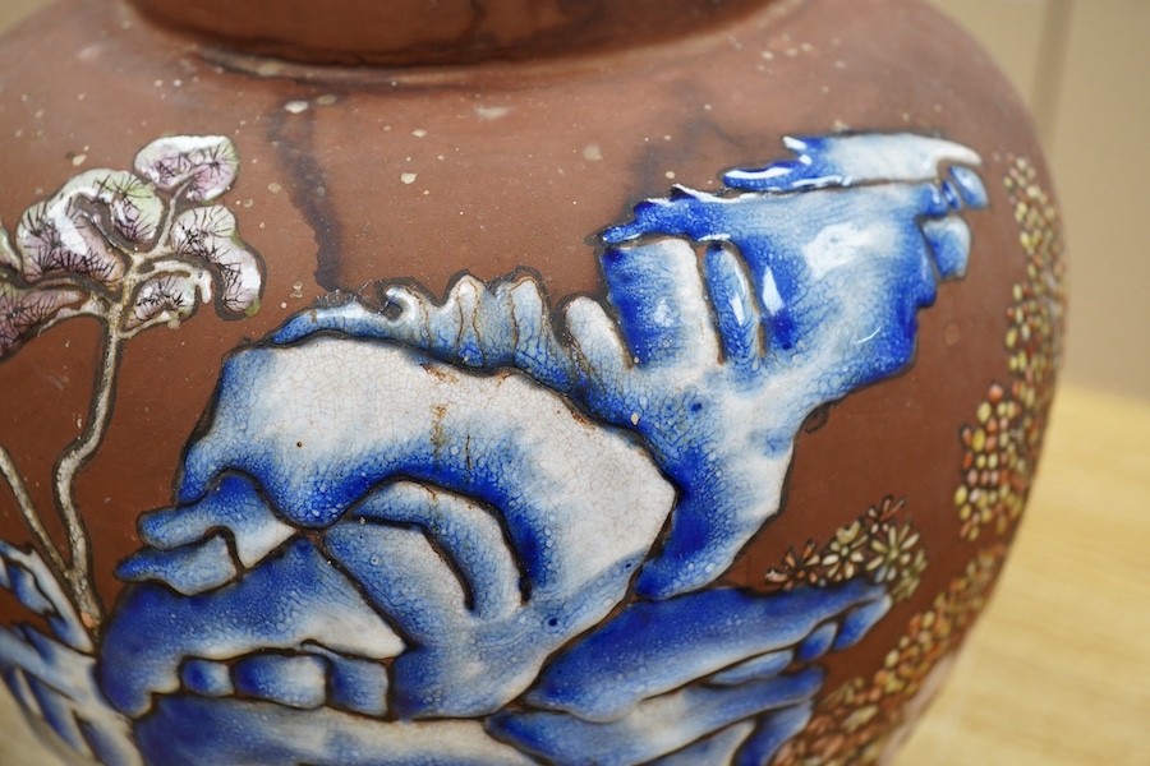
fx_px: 1437
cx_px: 575
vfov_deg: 29.9
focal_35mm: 45
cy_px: 383
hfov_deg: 43.6
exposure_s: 1/125
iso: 1250
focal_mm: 30
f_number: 4.5
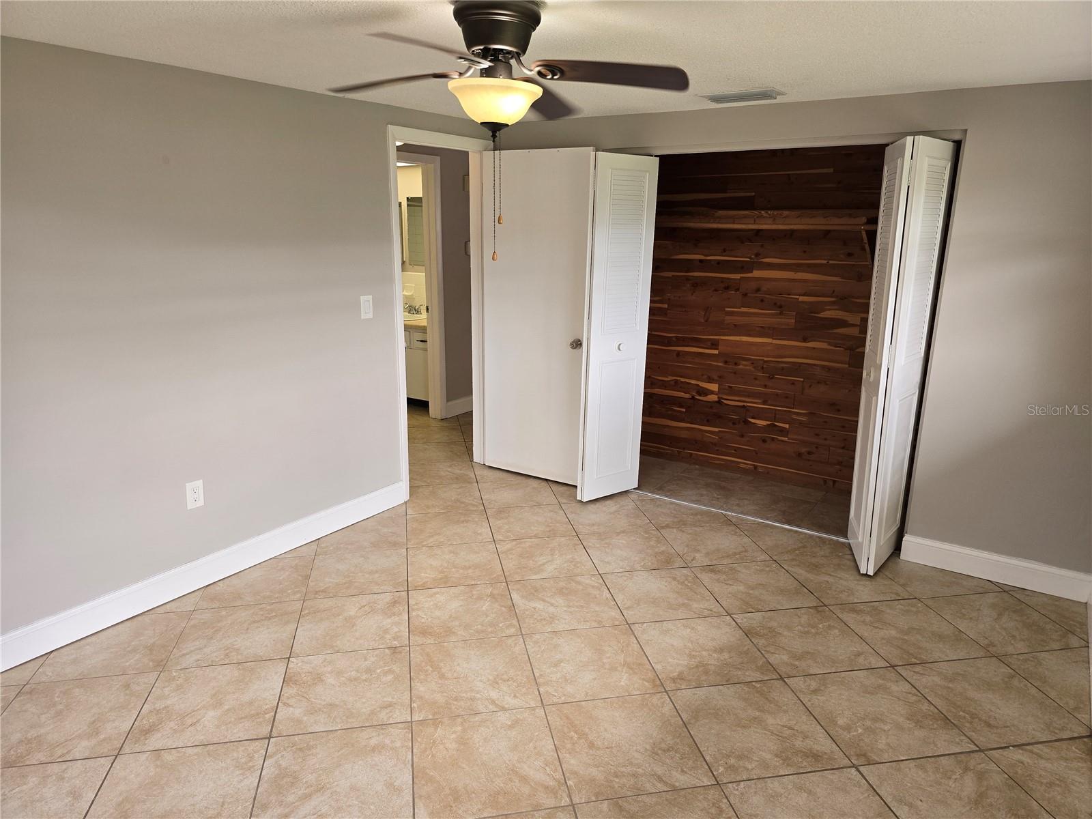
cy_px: 410
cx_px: 546
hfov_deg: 73.9
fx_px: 726
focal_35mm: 23
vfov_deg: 58.9
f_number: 1.7
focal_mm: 6.3
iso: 40
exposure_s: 1/60
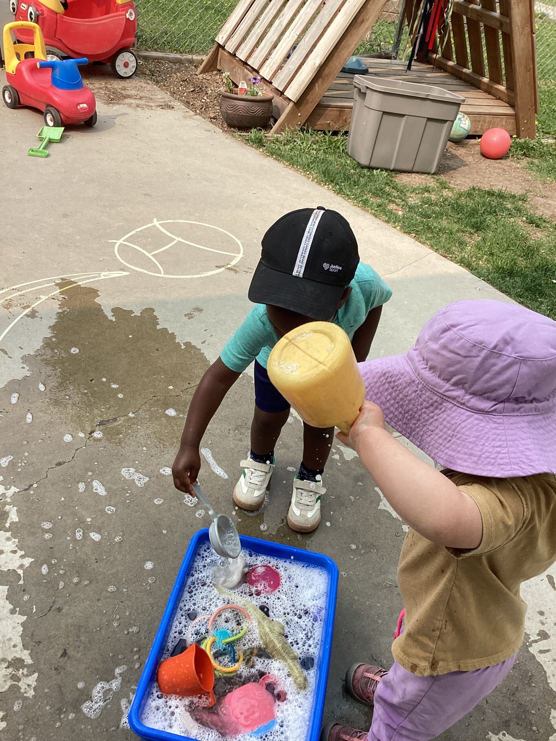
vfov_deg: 58.4
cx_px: 278
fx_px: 664
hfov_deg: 45.4
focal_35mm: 31
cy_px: 370
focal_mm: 3.3
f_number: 2.4
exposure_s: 1/554
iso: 25
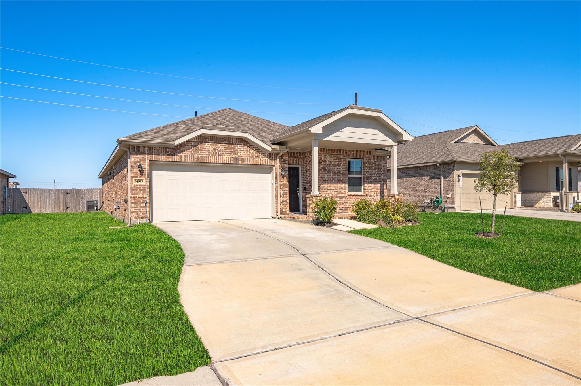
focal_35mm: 24
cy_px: 193
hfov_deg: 73.8
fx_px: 387
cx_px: 290
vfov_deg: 53.1
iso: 100
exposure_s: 1/250
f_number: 13
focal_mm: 24
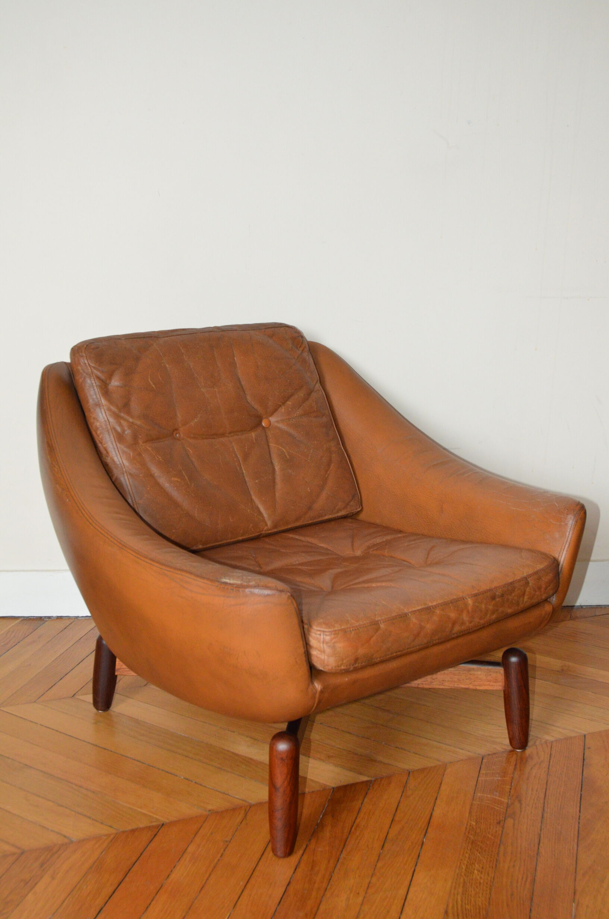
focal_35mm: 40
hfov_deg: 32.9
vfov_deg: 48.0
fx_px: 1032
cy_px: 460
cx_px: 304
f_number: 6.3
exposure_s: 1/60
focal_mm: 27
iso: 2000
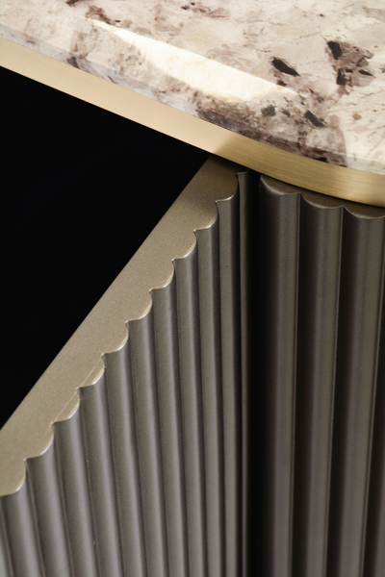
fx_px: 1925
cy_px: 288
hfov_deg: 11.4
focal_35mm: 120
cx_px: 192
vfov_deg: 17.1
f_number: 11
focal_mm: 80
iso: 100
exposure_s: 1/4
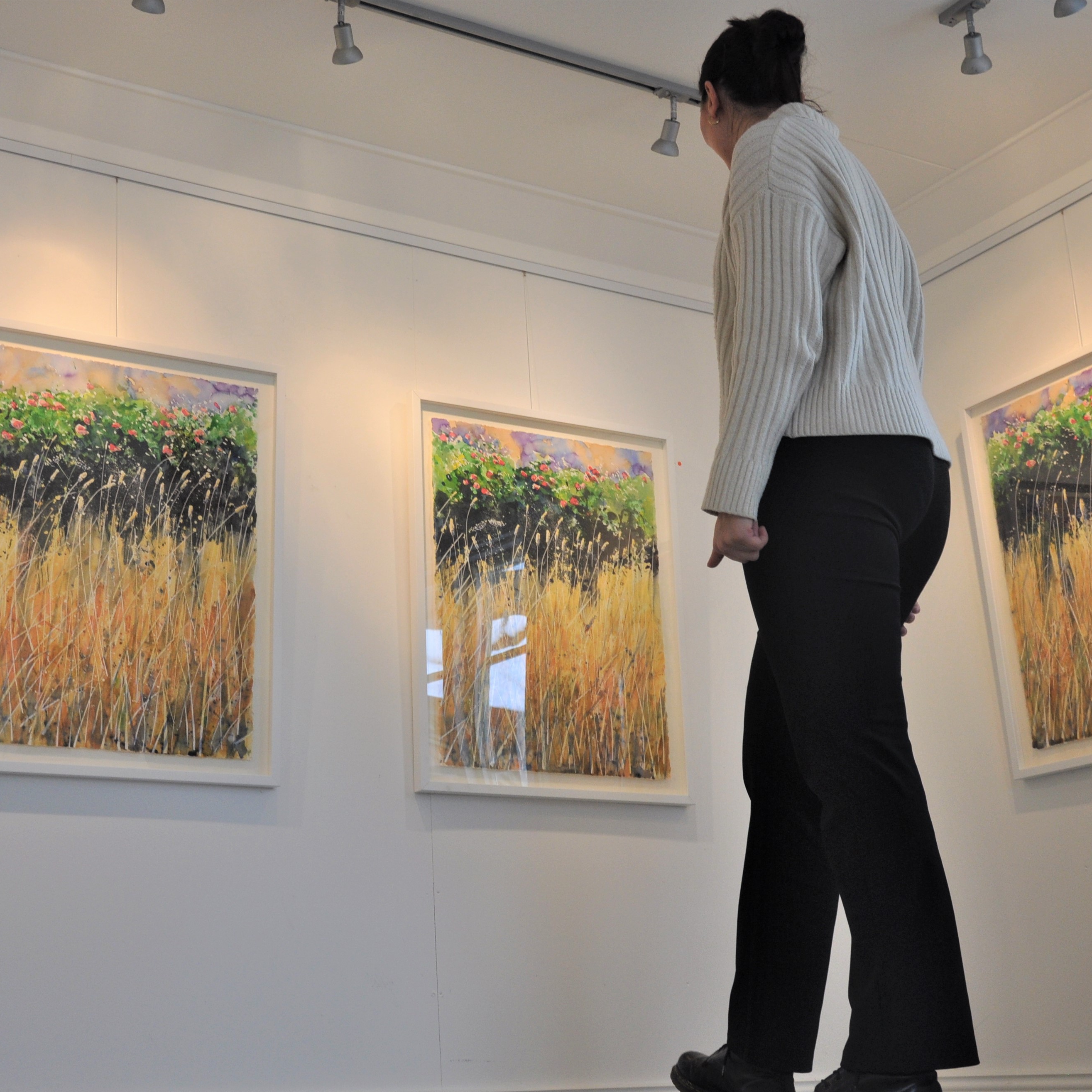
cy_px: 553
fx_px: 1736
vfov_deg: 34.9
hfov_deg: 34.9
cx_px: 518
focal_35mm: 49
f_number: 5
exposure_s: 1/100
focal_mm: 25
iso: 400
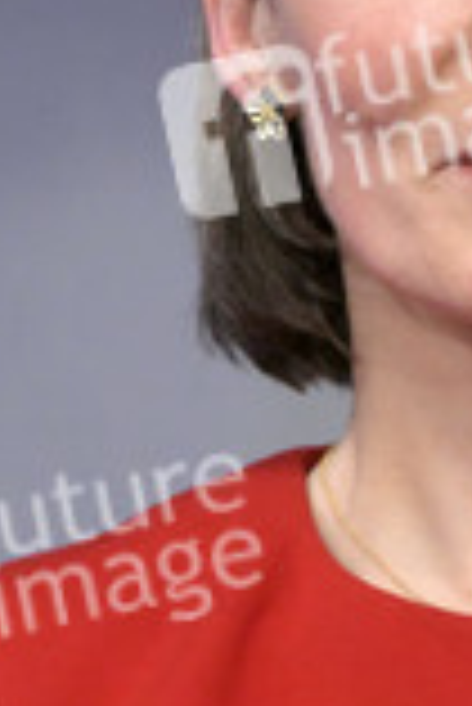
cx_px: 521
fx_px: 3493
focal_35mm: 178
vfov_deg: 11.5
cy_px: 337
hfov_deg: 7.7
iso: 2000
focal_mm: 70
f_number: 7.1
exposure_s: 1/200
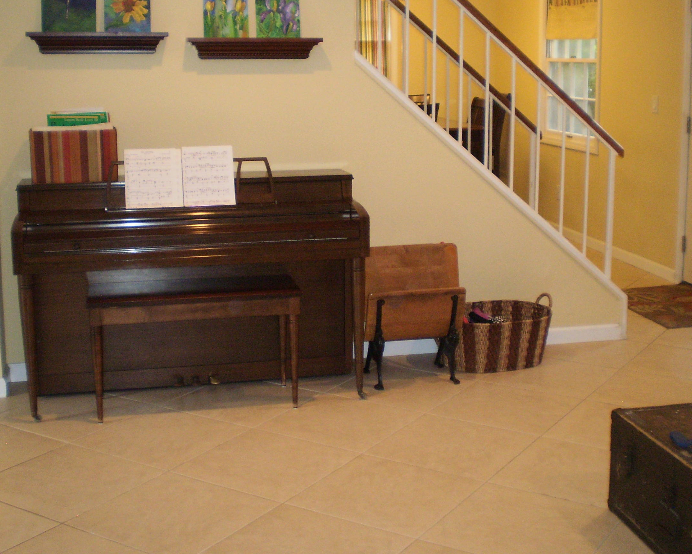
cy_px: 196
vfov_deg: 26.6
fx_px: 1167
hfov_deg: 33.0
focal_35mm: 57
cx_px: 370
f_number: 3.5
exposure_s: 1/30
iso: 250
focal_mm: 7.4
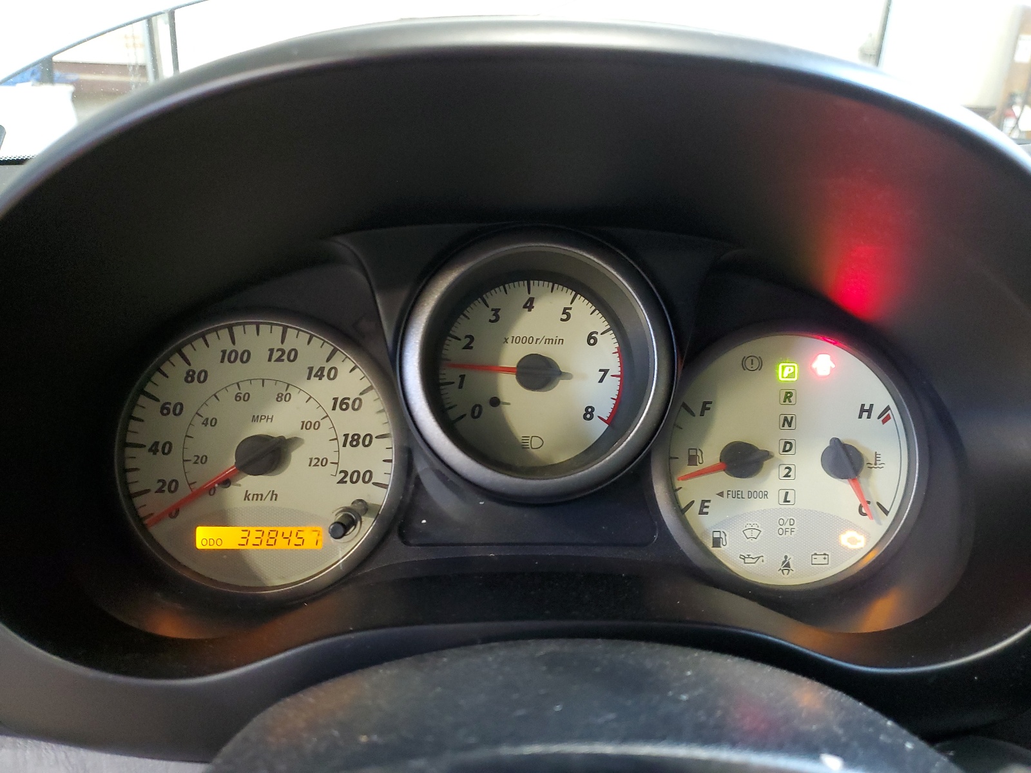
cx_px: 516
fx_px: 774
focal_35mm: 26
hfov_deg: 67.3
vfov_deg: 53.1
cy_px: 386
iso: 303
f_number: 1.5
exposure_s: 1/30
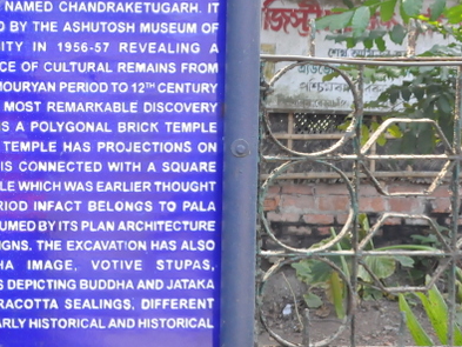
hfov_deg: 21.7
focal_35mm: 88
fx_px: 1175
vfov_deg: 16.8
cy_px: 126
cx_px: 39
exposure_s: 1/250
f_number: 10
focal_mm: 30
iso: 2800
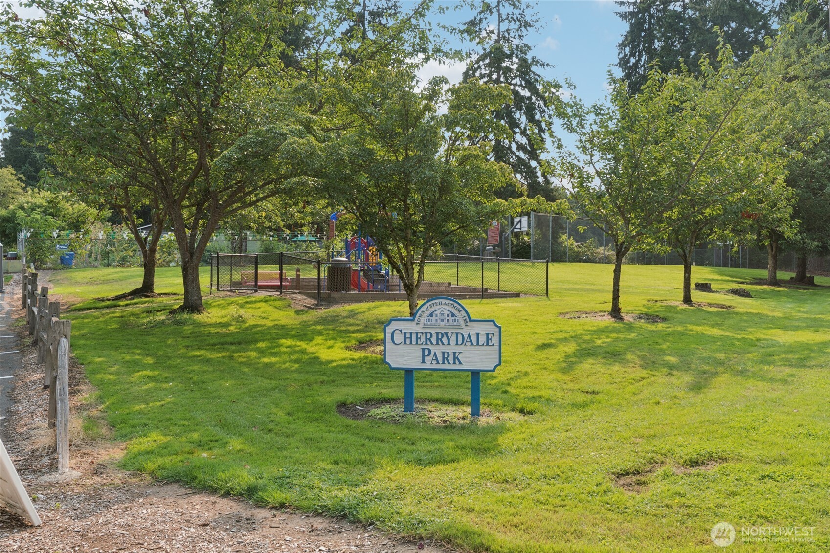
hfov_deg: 61.9
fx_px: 692
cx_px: 415
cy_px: 276
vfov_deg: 43.6
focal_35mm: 30
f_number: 8
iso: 125
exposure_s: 1/60
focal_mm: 20
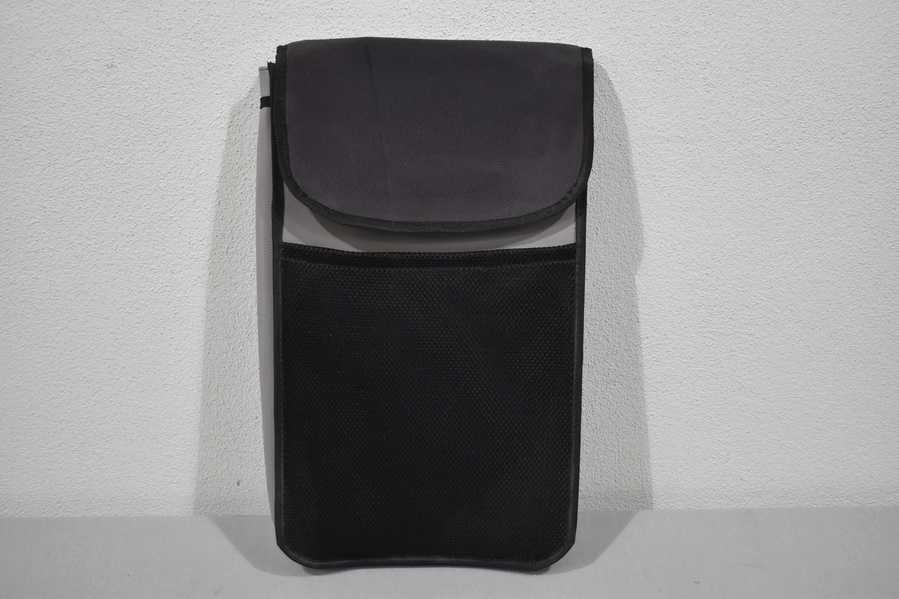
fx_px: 1199
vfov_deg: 28.1
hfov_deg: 41.1
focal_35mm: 48
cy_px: 300
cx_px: 450
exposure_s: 1/200
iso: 800
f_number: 4.5
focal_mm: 32
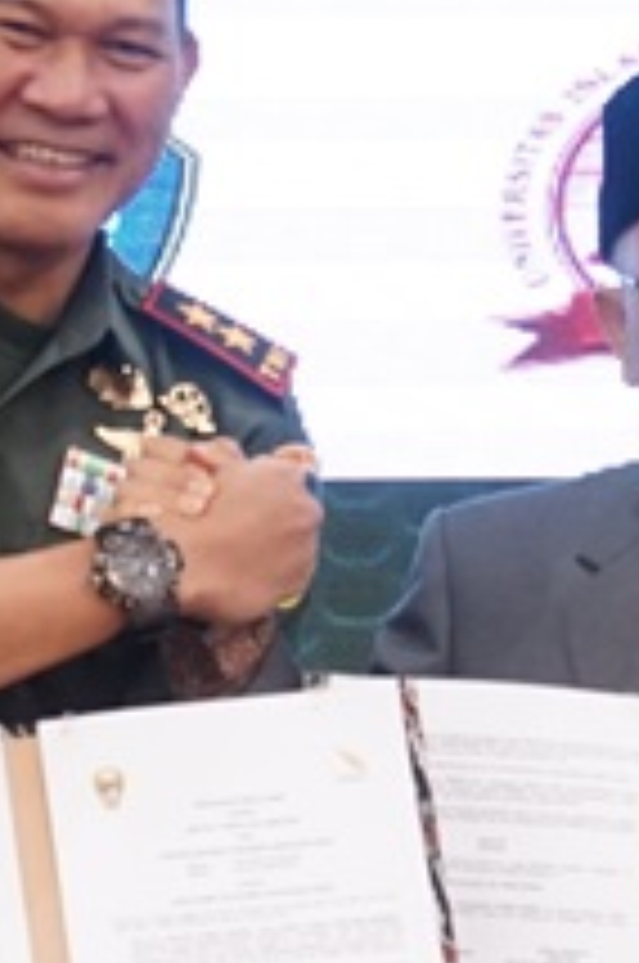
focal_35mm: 393
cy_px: 284
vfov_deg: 5.3
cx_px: 207
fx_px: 10497
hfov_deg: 3.5
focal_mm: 70
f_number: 5.6
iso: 1250
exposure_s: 1/25
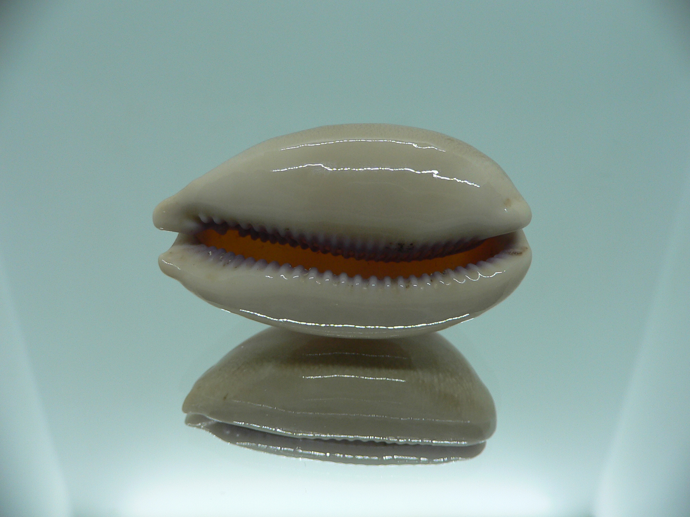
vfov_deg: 40.7
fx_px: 698
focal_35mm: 35
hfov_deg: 52.6
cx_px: 345
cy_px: 258
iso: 80
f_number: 2.8
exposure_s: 1/60
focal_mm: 4.6
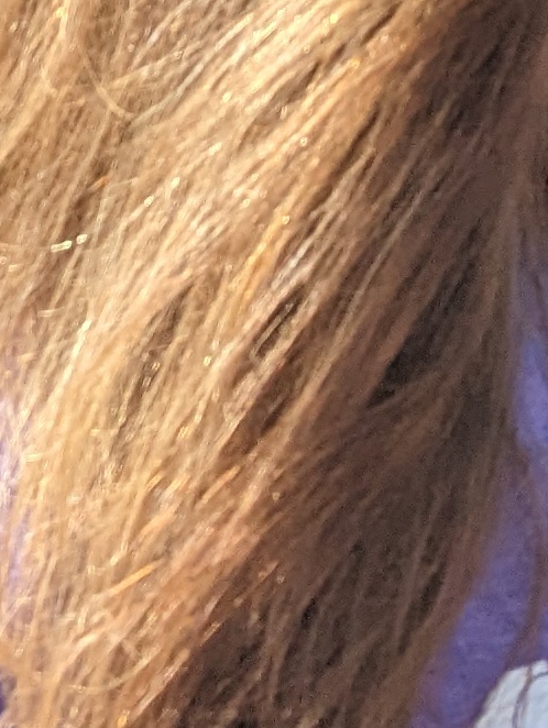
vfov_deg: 12.9
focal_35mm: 148
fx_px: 3118
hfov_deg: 8.6
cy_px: -232
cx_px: -991
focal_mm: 6.81
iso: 45
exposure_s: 1/1364
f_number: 1.85
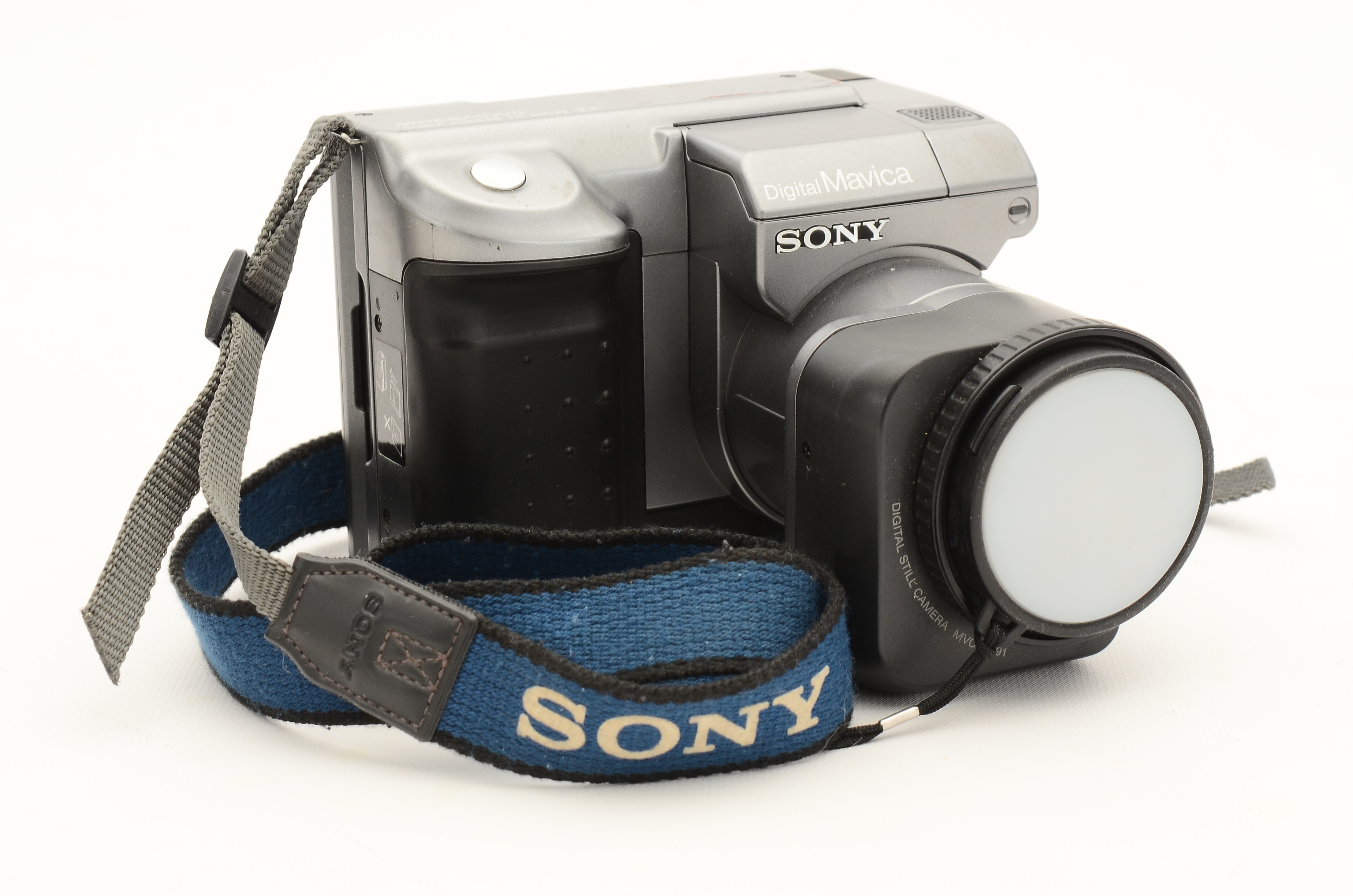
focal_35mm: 78
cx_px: 676
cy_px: 448
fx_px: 2925
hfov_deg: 26.0
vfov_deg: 17.4
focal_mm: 52
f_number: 13
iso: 320
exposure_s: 1/60
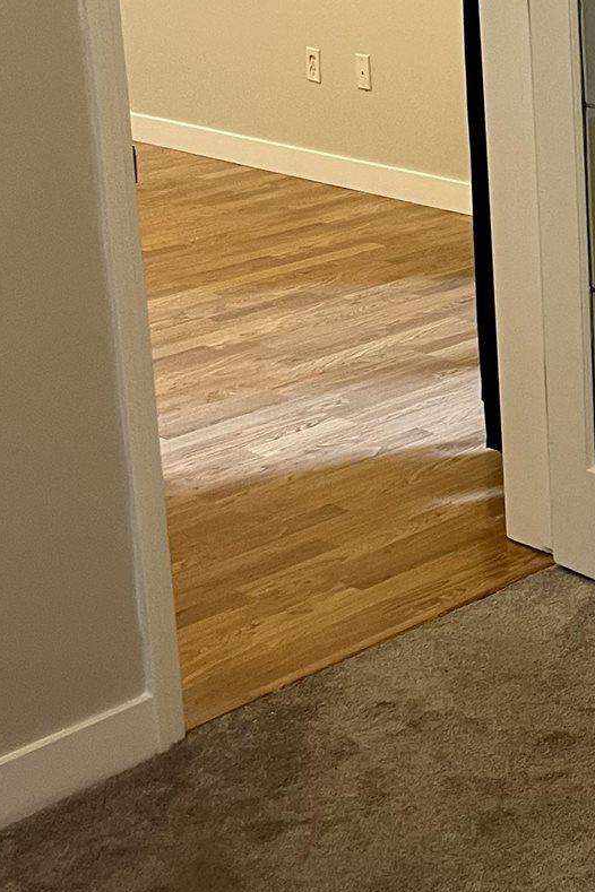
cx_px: 930
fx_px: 1958
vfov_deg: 25.0
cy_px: 118
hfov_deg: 15.7
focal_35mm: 79
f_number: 1.6
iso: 250
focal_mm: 5.1
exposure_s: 1/60
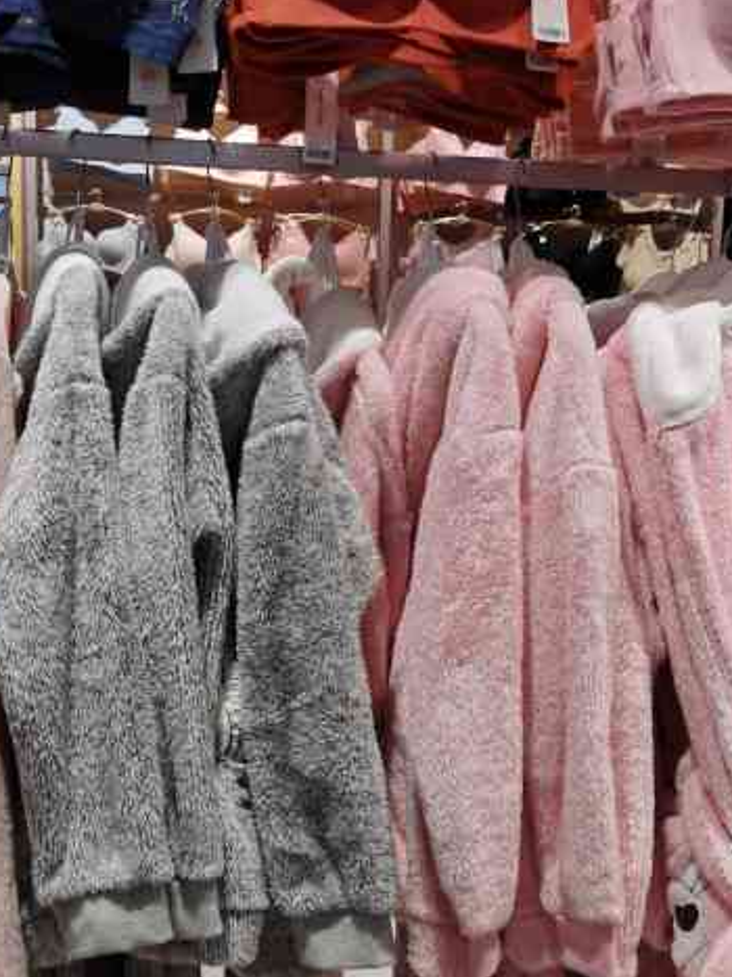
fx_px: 1523
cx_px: 402
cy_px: 564
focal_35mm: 54
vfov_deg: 35.5
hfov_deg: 27.0
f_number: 1.8
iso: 50
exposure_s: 1/400
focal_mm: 5.58
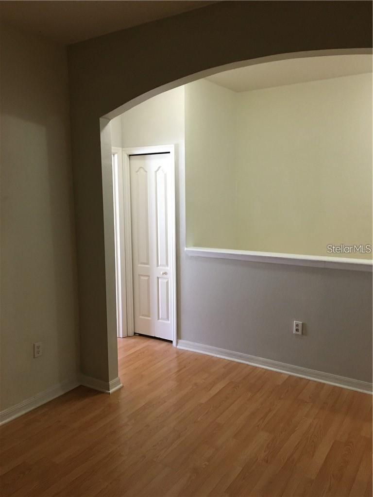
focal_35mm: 29
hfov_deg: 48.2
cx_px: 186
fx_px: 417
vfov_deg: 61.7
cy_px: 248
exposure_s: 1/30
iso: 200
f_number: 2.2
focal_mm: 4.15
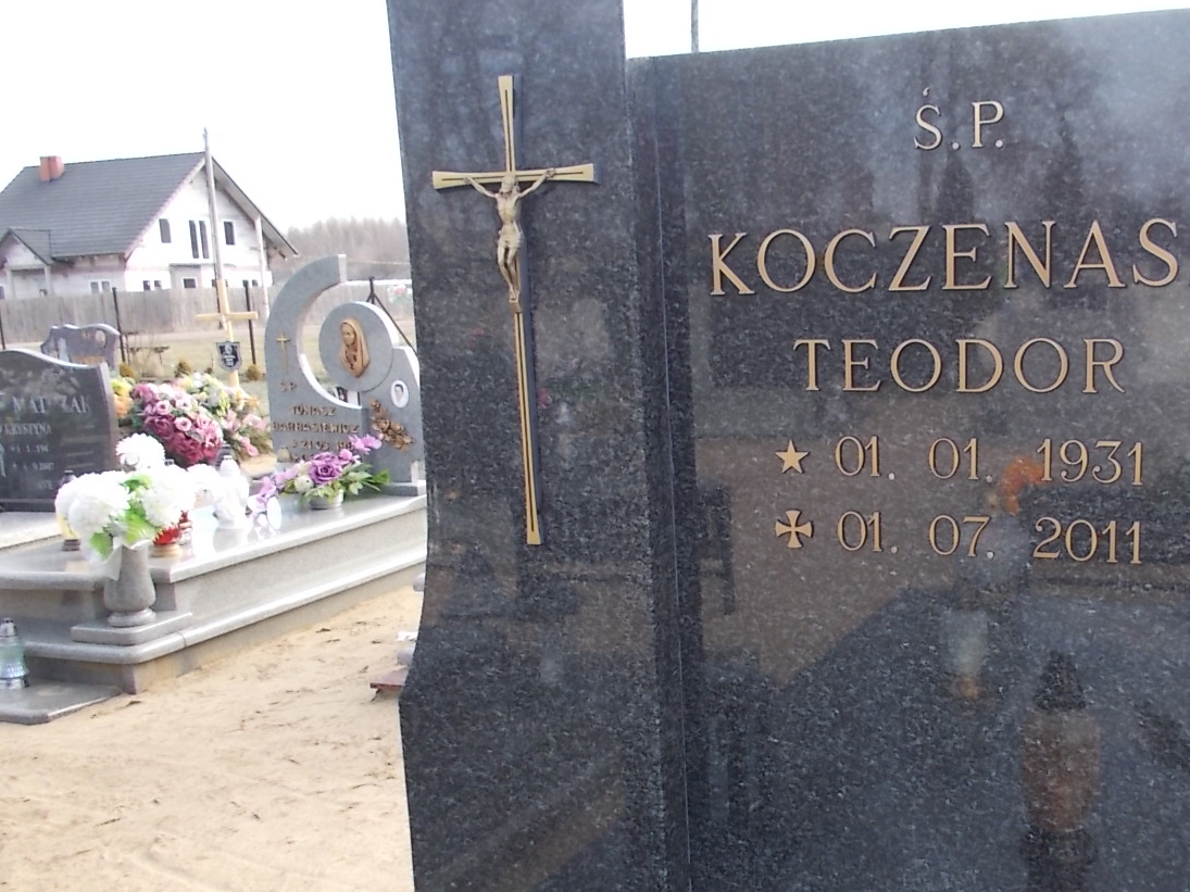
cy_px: 535
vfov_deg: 37.6
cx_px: 801
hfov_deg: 48.1
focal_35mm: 38
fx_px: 1306
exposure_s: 1/160
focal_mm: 4.6
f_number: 3.2
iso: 80
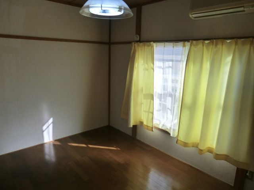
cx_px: 127
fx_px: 176
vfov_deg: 56.8
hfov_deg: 71.6
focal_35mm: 24
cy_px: 95
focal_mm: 4.3
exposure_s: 1/250
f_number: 3.2
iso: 80
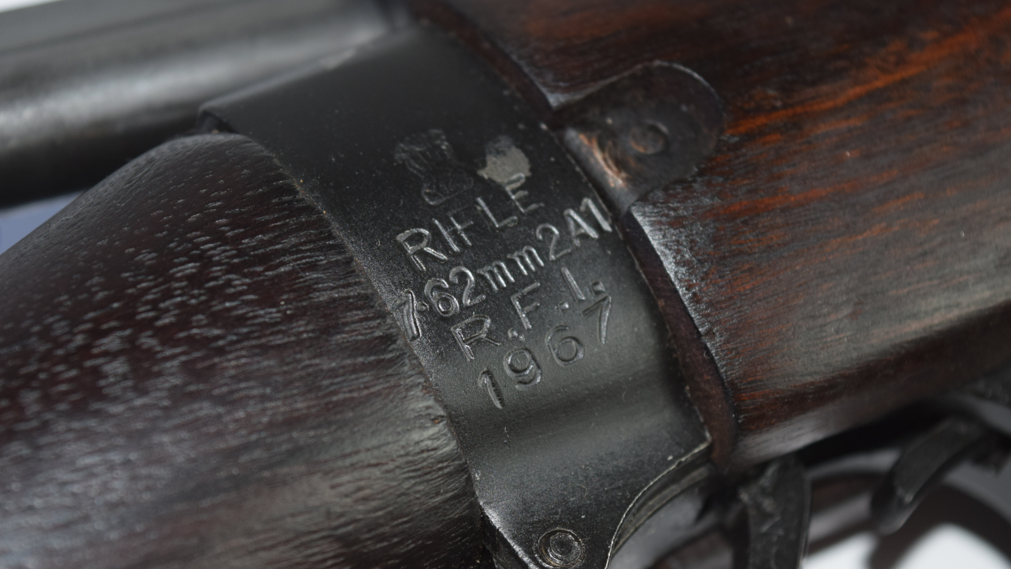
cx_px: 473
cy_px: 244
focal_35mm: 94
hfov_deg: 22.8
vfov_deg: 12.9
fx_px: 2508
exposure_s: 1/60
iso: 500
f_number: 5.6
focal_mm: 55
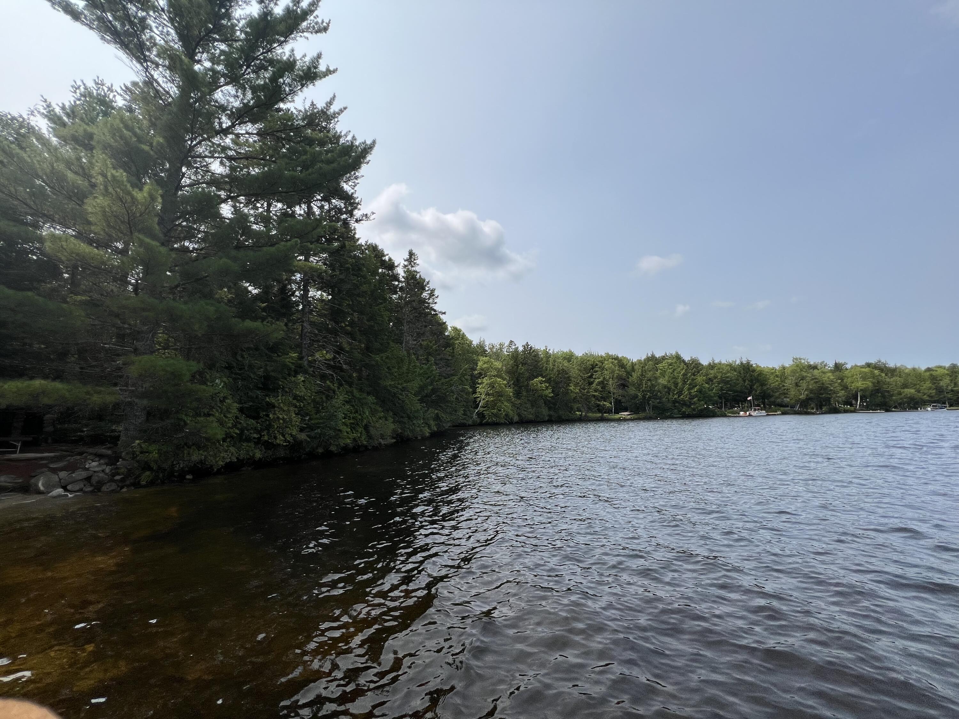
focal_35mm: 13
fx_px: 360
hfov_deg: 106.2
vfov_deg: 89.9
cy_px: 360
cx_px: 480
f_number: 1.8
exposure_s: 1/2096
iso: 32
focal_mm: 1.57
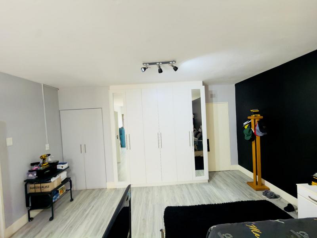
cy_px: 119
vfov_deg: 85.7
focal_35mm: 14
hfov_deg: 102.1
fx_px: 128
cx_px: 158
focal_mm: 2.22
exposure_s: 1/30
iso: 250
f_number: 2.2
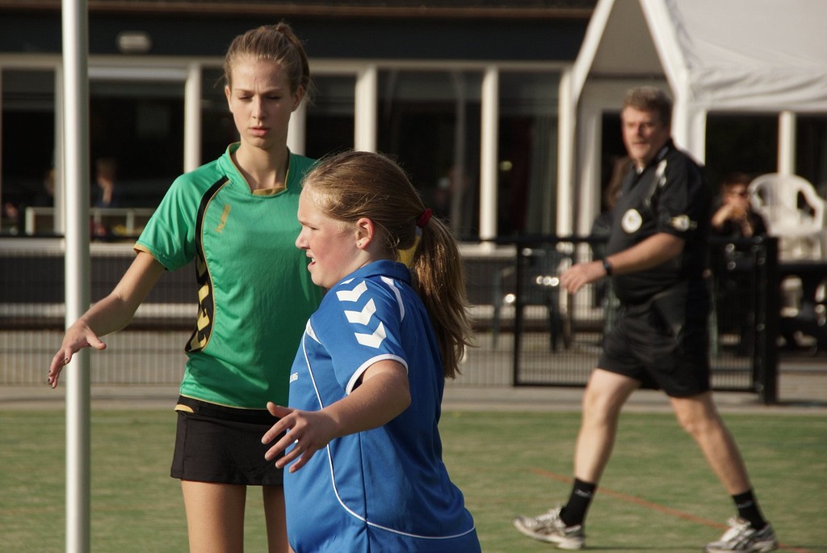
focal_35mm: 225
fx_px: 5171
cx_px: 414
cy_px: 276
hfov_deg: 9.1
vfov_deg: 6.1
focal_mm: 150
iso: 200
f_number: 7.1
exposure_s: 1/640
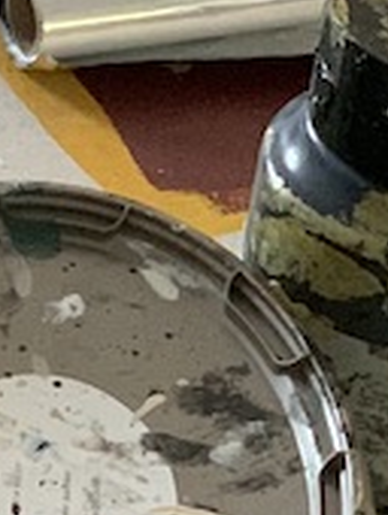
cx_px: -591
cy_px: -3
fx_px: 4592
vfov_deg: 6.4
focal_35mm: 308
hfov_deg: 4.7
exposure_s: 1/60
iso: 320
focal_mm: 6
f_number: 2.4
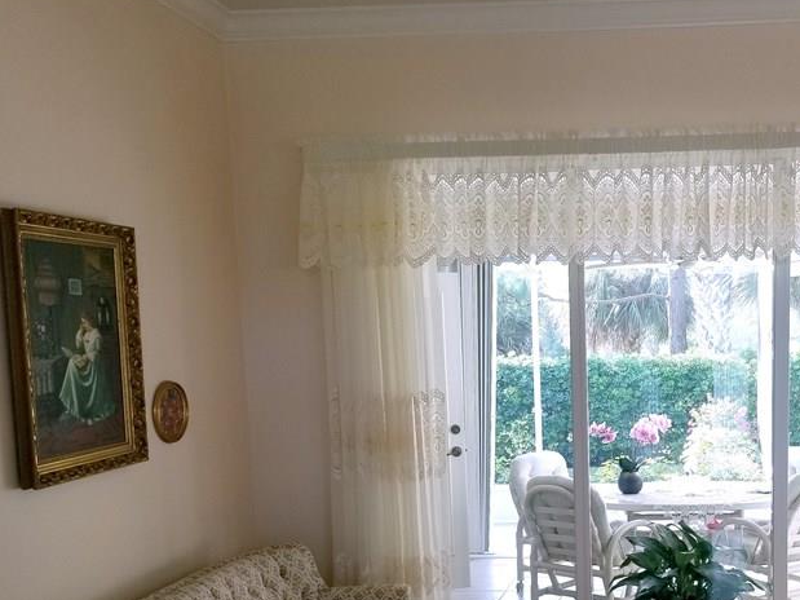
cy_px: 463
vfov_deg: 32.8
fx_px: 994
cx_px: 610
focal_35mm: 43
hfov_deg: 42.4
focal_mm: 4.3
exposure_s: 1/60
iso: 80
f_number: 1.7
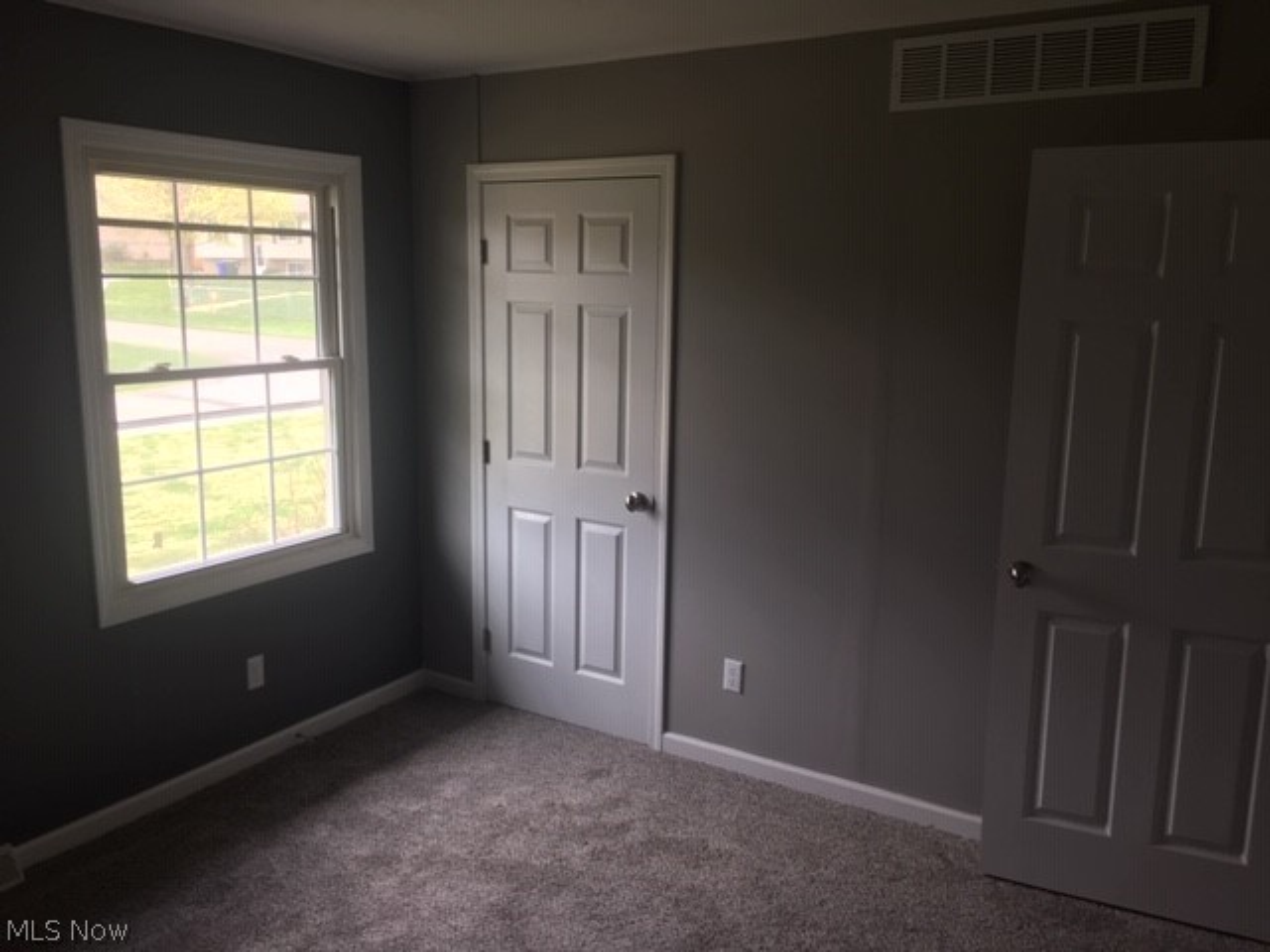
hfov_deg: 61.7
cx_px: 635
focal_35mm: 29
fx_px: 1064
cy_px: 476
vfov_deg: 48.2
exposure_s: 1/40
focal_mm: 4.15
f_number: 2.2
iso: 32
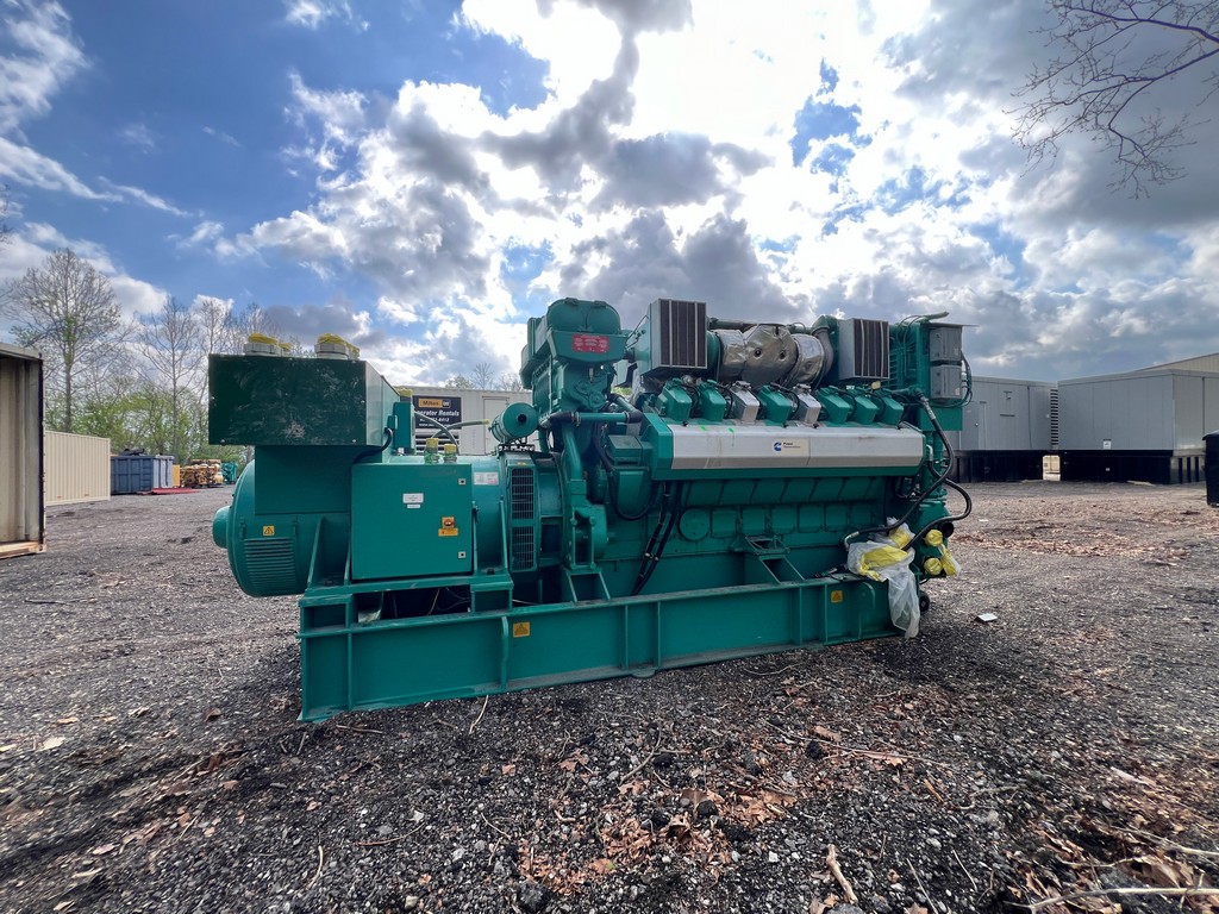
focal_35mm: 13
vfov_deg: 89.9
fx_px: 458
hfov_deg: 106.2
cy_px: 457
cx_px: 610
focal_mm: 1.57
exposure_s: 1/555
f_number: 1.8
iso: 32
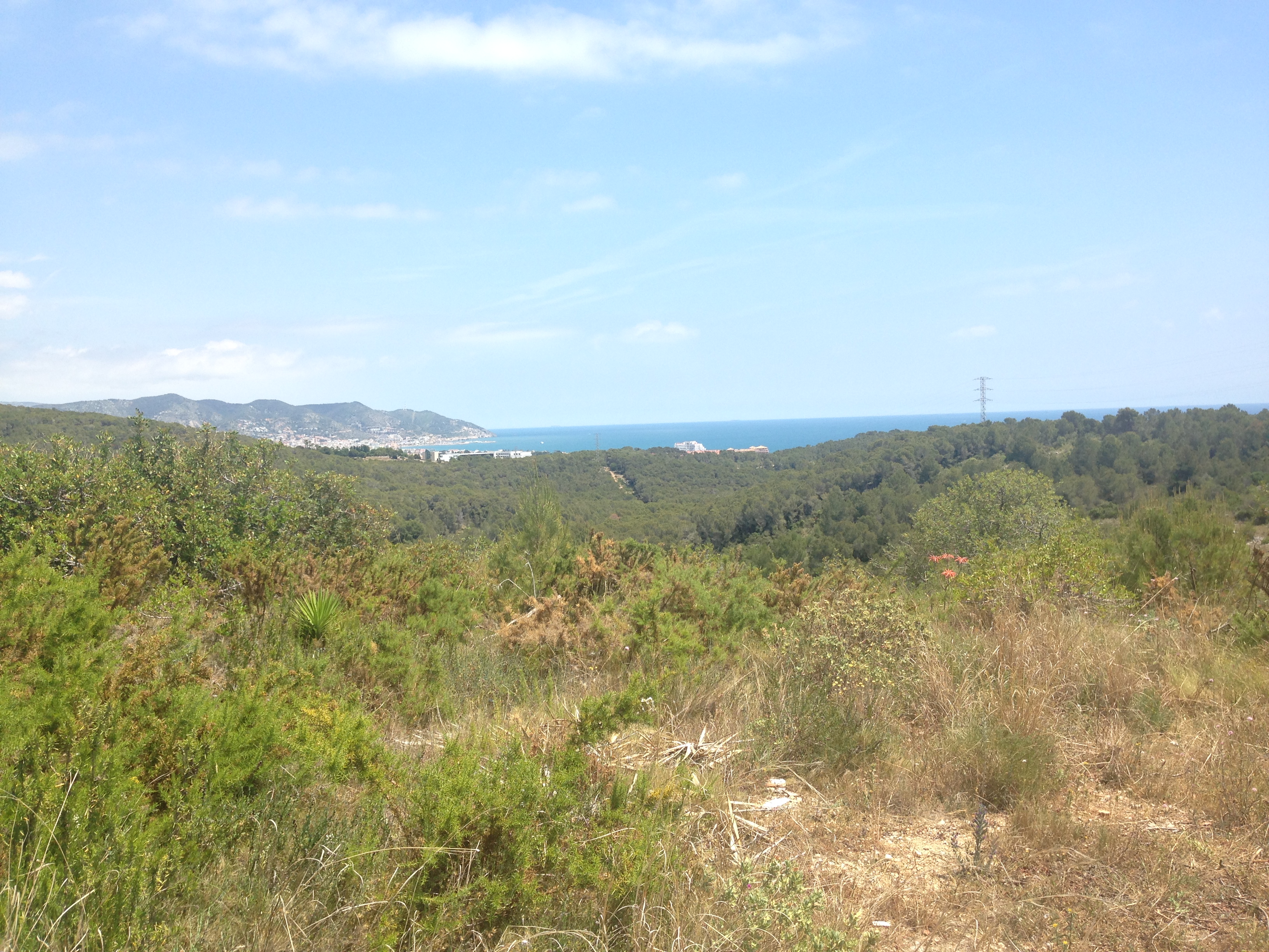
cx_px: 634
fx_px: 1210
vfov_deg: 42.9
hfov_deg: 55.4
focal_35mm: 33
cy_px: 476
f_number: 2.4
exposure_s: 1/834
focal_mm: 4.12
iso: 50
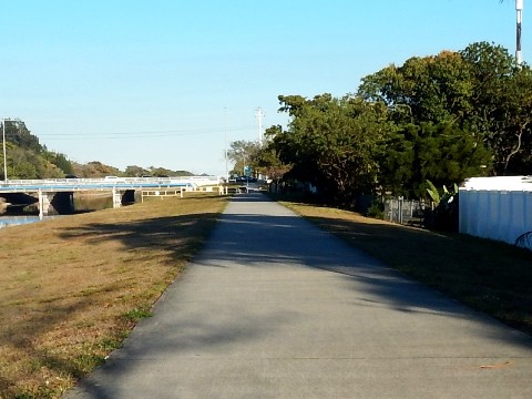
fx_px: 369
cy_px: 200
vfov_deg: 56.8
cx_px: 266
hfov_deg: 71.6
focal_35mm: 24
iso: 125
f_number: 4.1
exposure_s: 1/800
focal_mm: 4.3
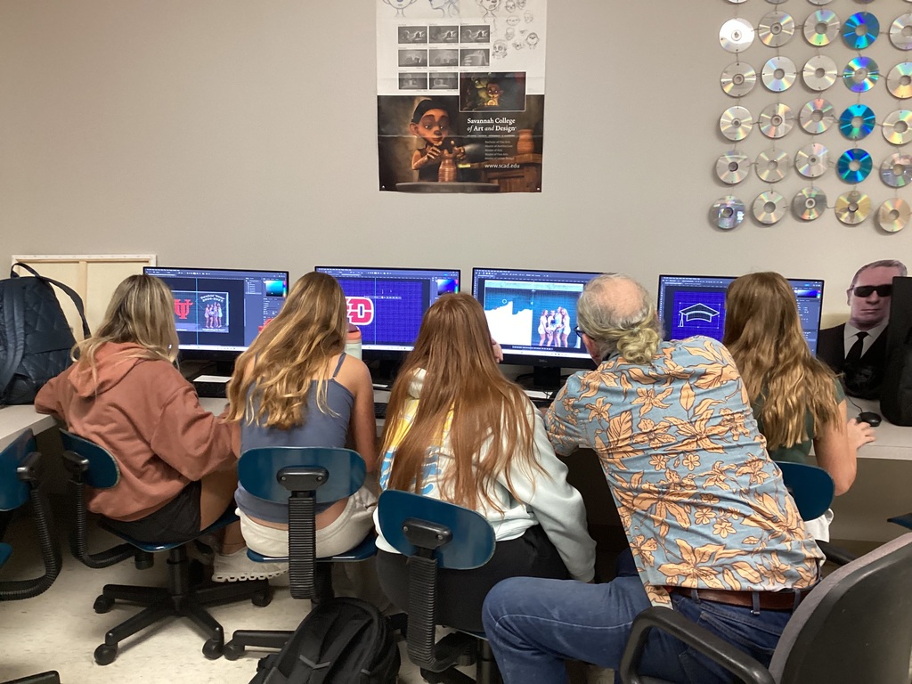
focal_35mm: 31
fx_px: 817
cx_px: 456
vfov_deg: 45.4
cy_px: 342
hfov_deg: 58.4
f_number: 2.4
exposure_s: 1/60
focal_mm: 3.3
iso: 250
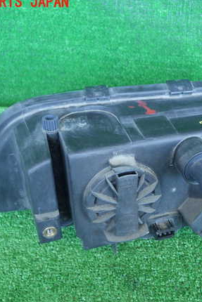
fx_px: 378
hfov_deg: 29.4
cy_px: 152
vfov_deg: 43.6
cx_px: 152
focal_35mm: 45
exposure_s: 1/50
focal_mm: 5.5
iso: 320
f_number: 2.3
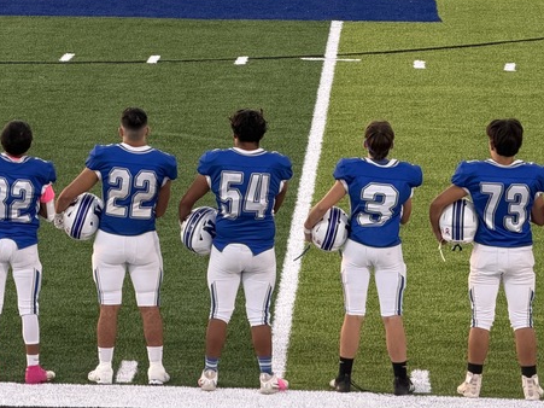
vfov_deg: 6.5
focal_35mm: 227
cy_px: -37
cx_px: -30
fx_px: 3566
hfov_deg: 8.7
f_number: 2.8
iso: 125
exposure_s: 1/121
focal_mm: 16.89
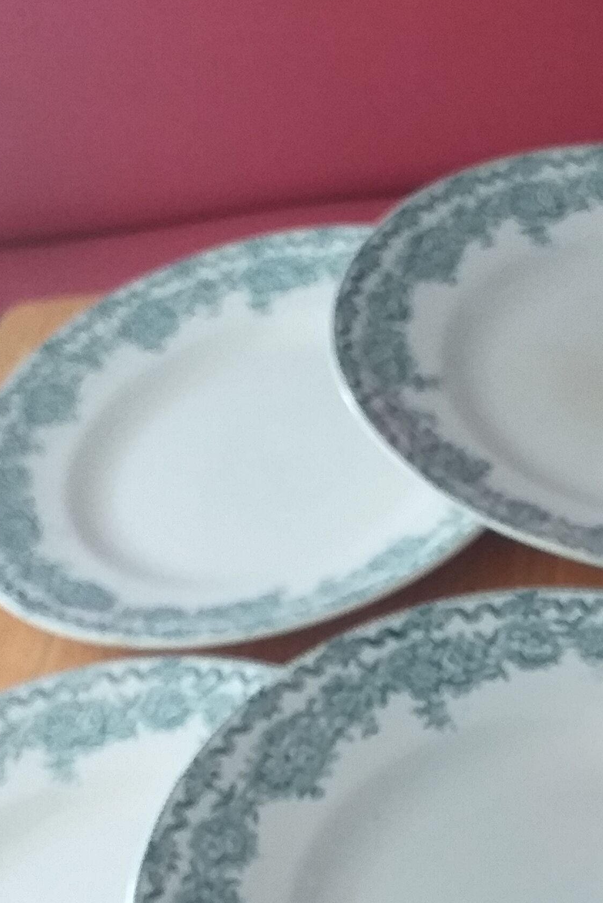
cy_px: 802
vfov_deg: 29.3
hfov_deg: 19.9
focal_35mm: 66
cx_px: 634
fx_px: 1657
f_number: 1.9
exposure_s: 1/33
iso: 200
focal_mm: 3.6
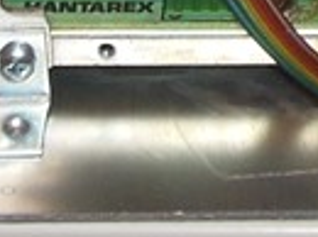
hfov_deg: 7.5
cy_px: -523
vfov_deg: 5.3
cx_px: 462
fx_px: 2384
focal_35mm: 260
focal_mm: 6
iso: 125
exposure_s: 1/30
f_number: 3.5
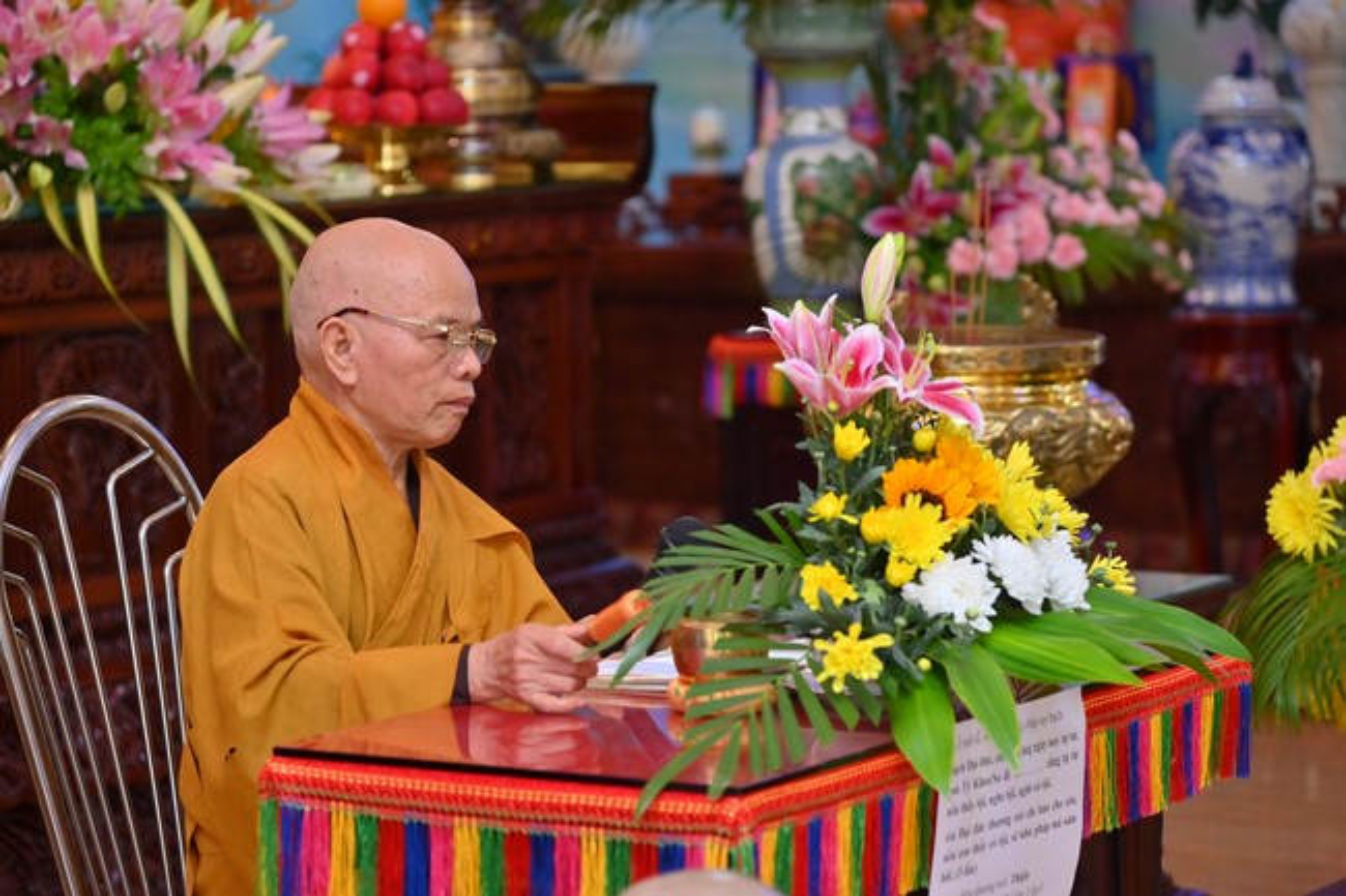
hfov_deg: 17.1
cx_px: 673
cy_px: 448
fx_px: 4485
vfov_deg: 11.4
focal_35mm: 120
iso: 1250
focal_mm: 120
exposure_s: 1/160
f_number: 4.5
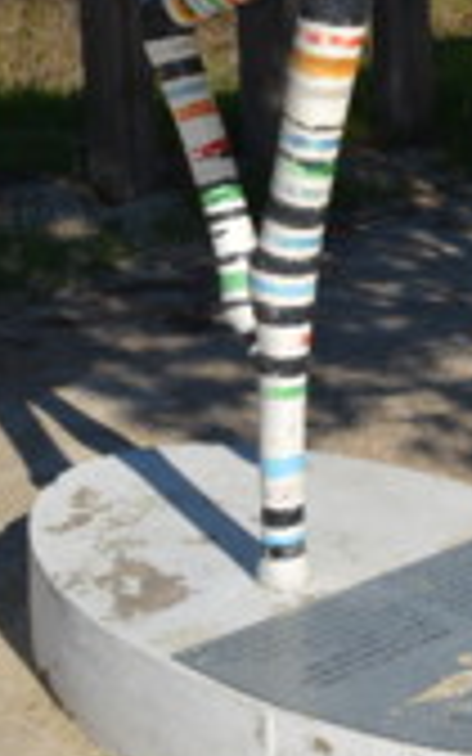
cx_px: 562
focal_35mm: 96
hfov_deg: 13.3
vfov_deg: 21.0
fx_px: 1966
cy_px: 0
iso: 100
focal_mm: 21
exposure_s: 1/200
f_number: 14
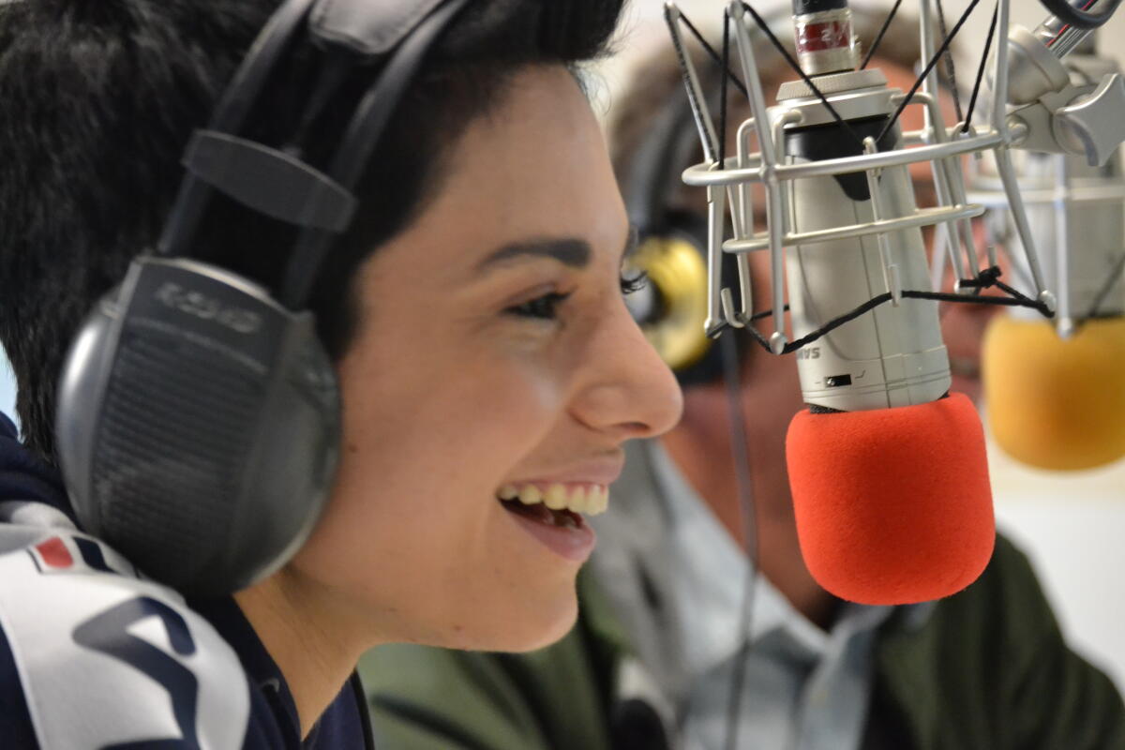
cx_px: 562
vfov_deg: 11.7
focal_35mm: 117
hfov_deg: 17.5
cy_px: 375
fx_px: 3656
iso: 3200
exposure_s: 1/40
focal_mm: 78
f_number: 4.5
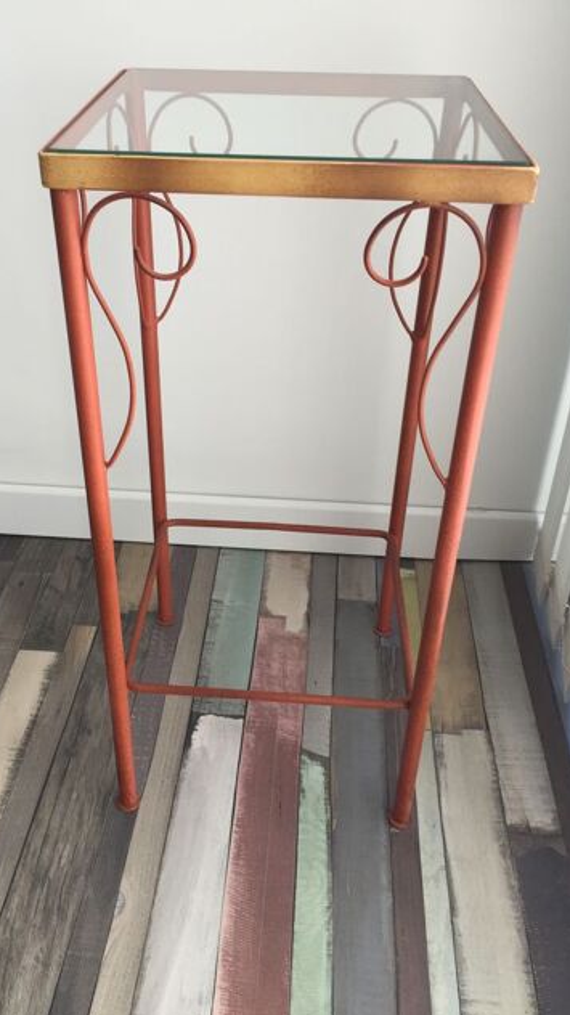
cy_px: 511
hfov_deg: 36.6
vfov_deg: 61.0
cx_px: 242
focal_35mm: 32
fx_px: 861
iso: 40
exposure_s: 1/50
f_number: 2.2
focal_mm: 4.15
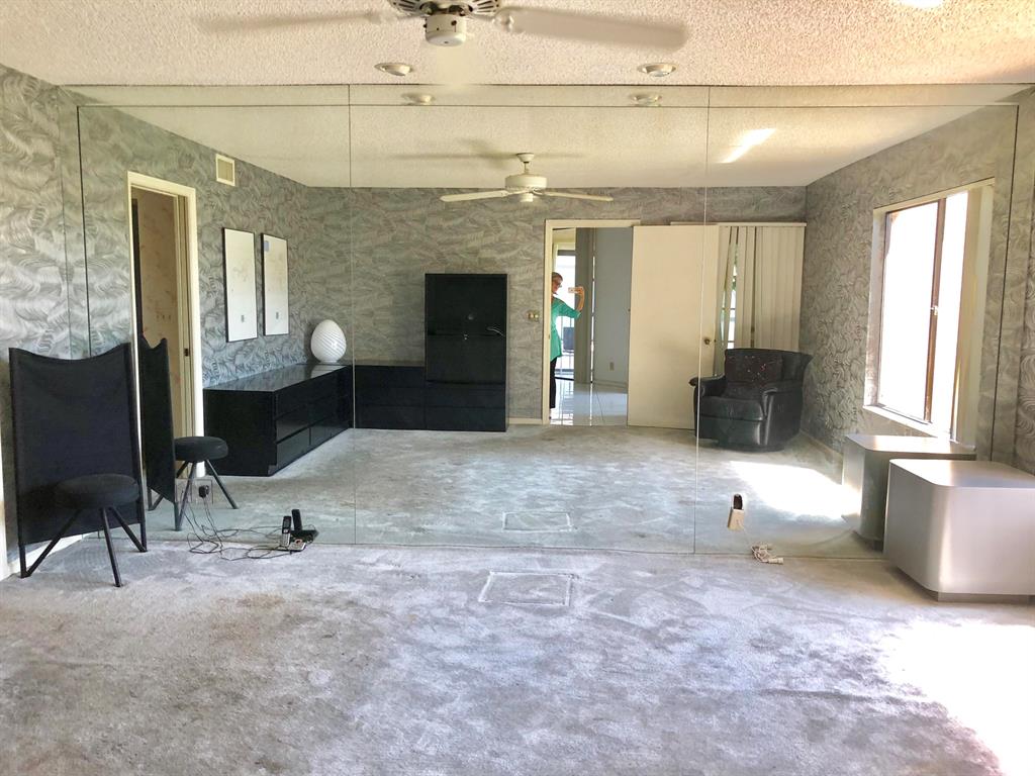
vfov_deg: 49.7
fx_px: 837
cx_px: 518
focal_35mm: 28
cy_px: 388
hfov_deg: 63.4
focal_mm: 3.99
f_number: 1.8
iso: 40
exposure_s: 1/24
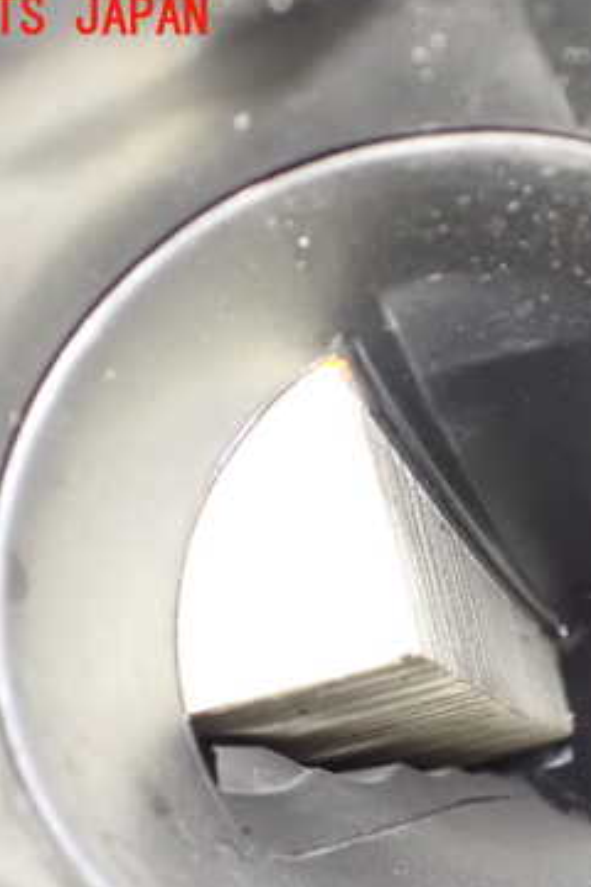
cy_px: 542
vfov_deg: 38.0
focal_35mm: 52
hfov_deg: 25.4
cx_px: 500
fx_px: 1280
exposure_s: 1/30
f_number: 2.3
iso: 1600
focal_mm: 5.4
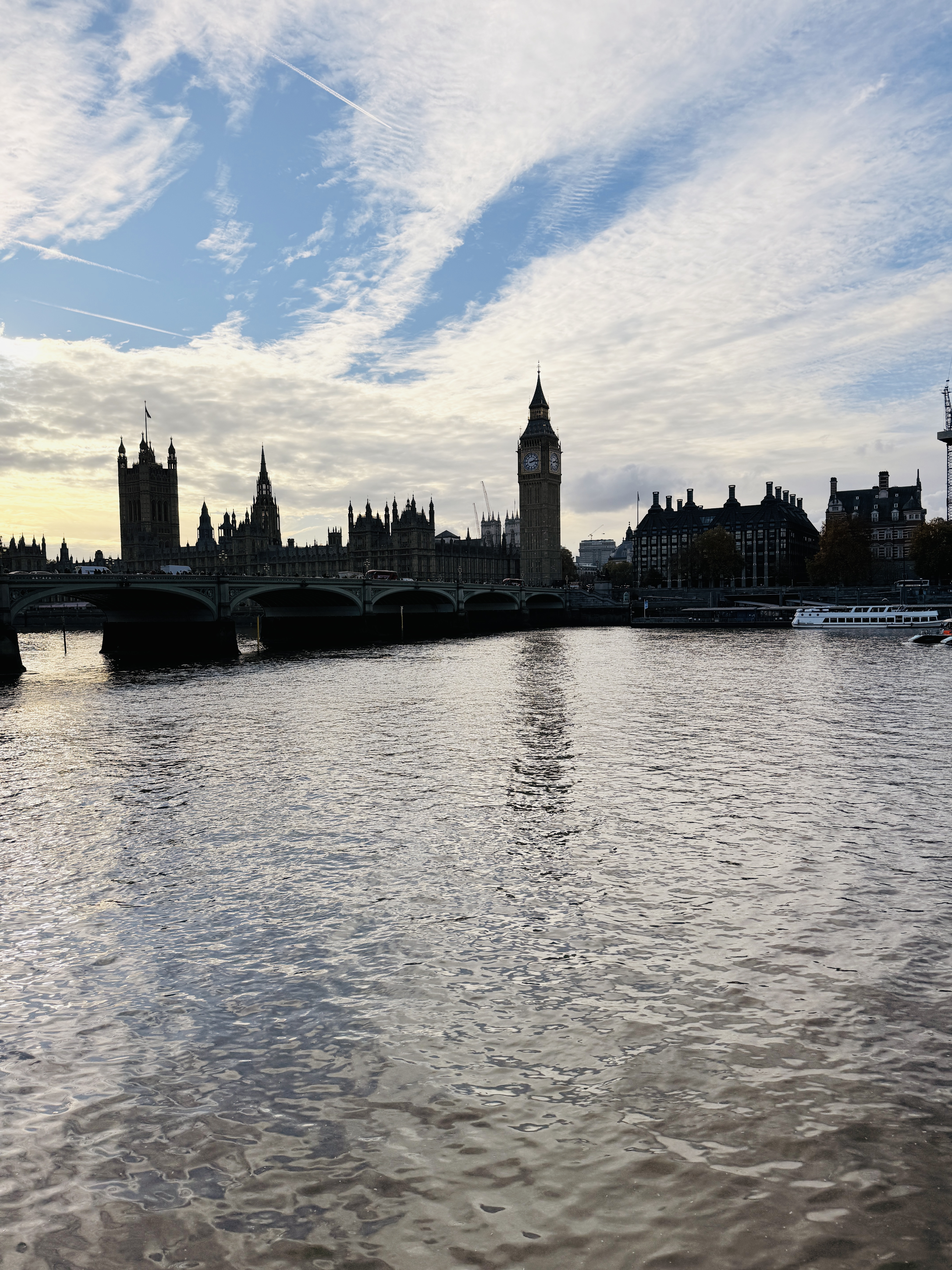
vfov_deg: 71.6
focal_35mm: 24
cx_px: 476
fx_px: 880
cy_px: 635
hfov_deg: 56.8
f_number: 1.78
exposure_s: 1/8130
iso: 80
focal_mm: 6.76
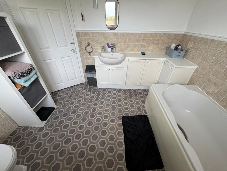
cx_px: 114
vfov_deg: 85.7
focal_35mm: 14
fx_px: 92
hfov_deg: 102.0
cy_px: 86
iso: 80
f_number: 2.2
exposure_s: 1/99
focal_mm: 2.22
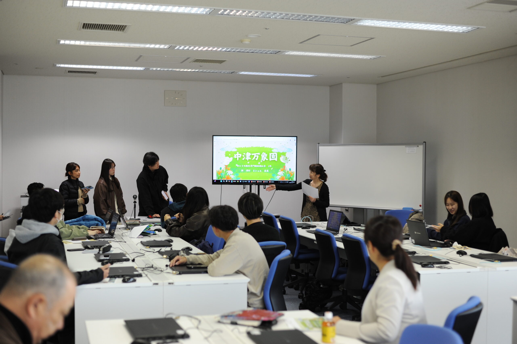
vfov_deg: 27.0
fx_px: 718
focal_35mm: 50
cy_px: 172
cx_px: 258
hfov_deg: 39.6
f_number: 2.2
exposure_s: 1/250
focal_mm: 50
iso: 800
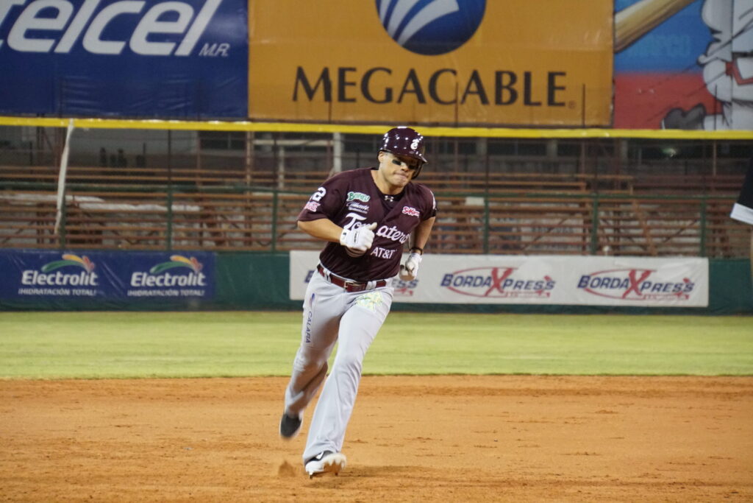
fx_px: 4769
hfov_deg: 9.0
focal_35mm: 228
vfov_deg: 6.0
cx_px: 376
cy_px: 252
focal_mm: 152
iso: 6400
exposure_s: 1/125
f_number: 6.3
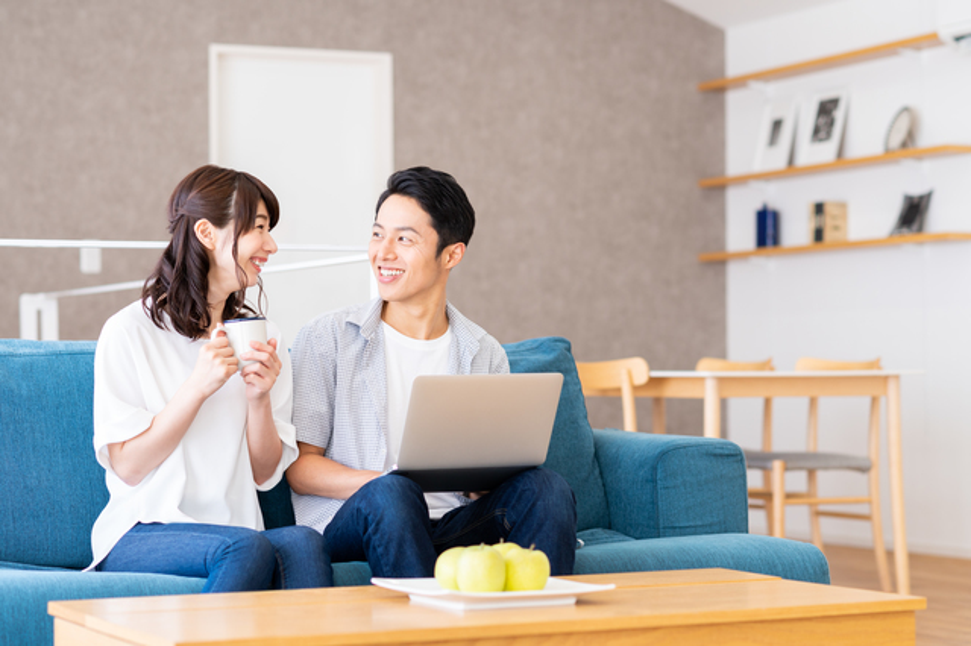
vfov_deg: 16.1
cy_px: 323
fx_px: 2291
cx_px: 486
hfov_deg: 23.9
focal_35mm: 85
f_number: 3.5
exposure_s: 1/160
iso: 400
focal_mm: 85
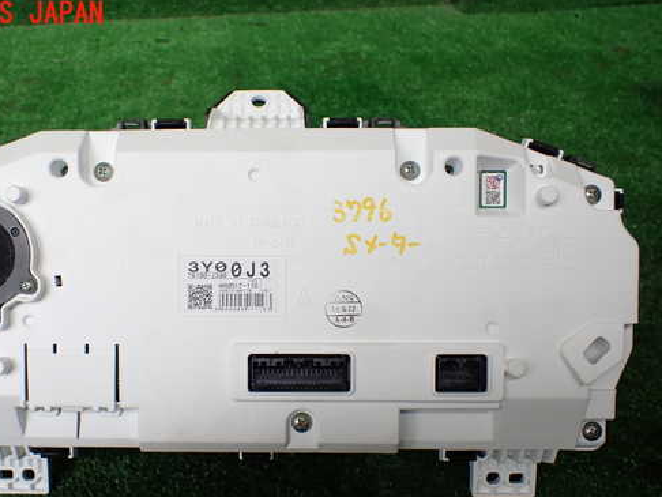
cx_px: 264
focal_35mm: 37
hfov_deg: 49.8
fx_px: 708
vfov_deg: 38.5
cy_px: 304
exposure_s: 1/160
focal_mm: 5.4
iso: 100
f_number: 2.3
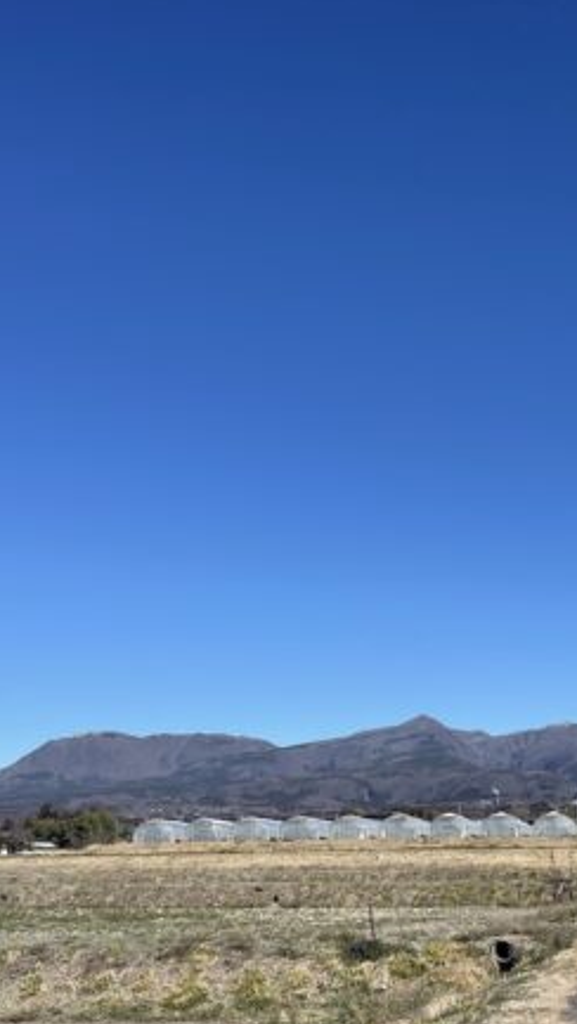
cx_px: 447
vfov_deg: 46.2
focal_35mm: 44
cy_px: 607
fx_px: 1195
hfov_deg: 26.7
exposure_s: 1/4348
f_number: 1.6
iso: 32
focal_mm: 5.1
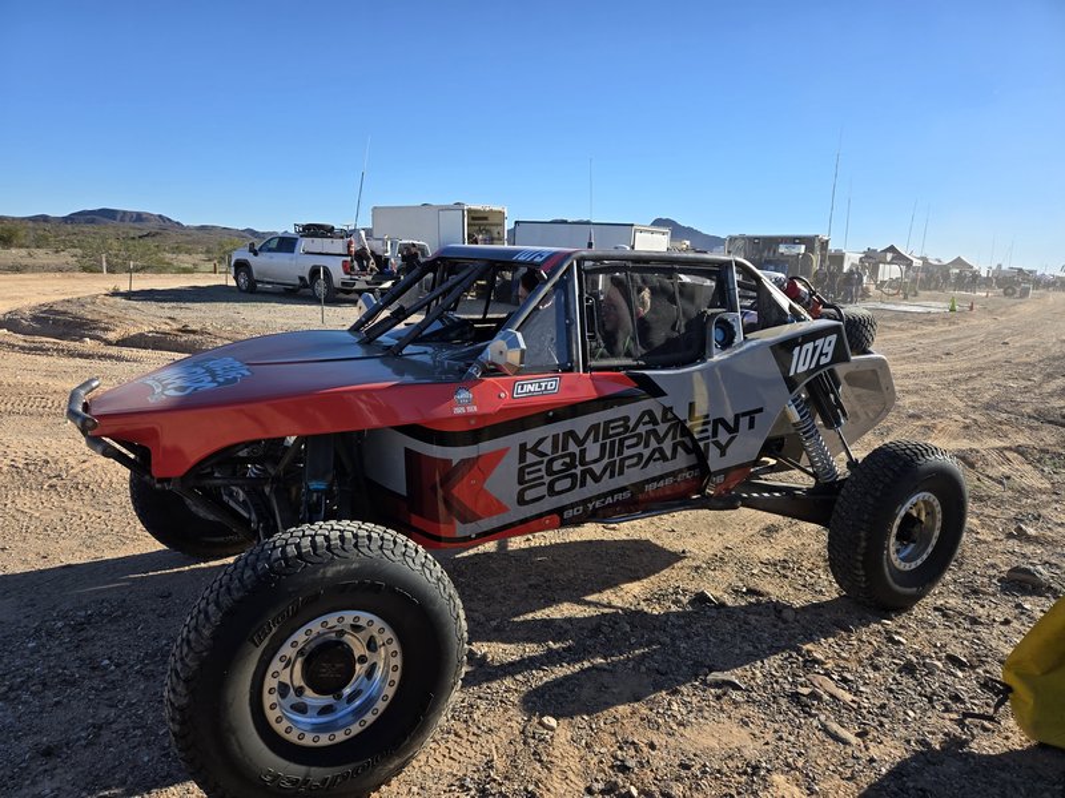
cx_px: 532
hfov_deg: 73.9
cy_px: 399
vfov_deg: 58.9
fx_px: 708
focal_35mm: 23
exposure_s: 1/2921
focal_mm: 5.4
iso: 50
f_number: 1.8
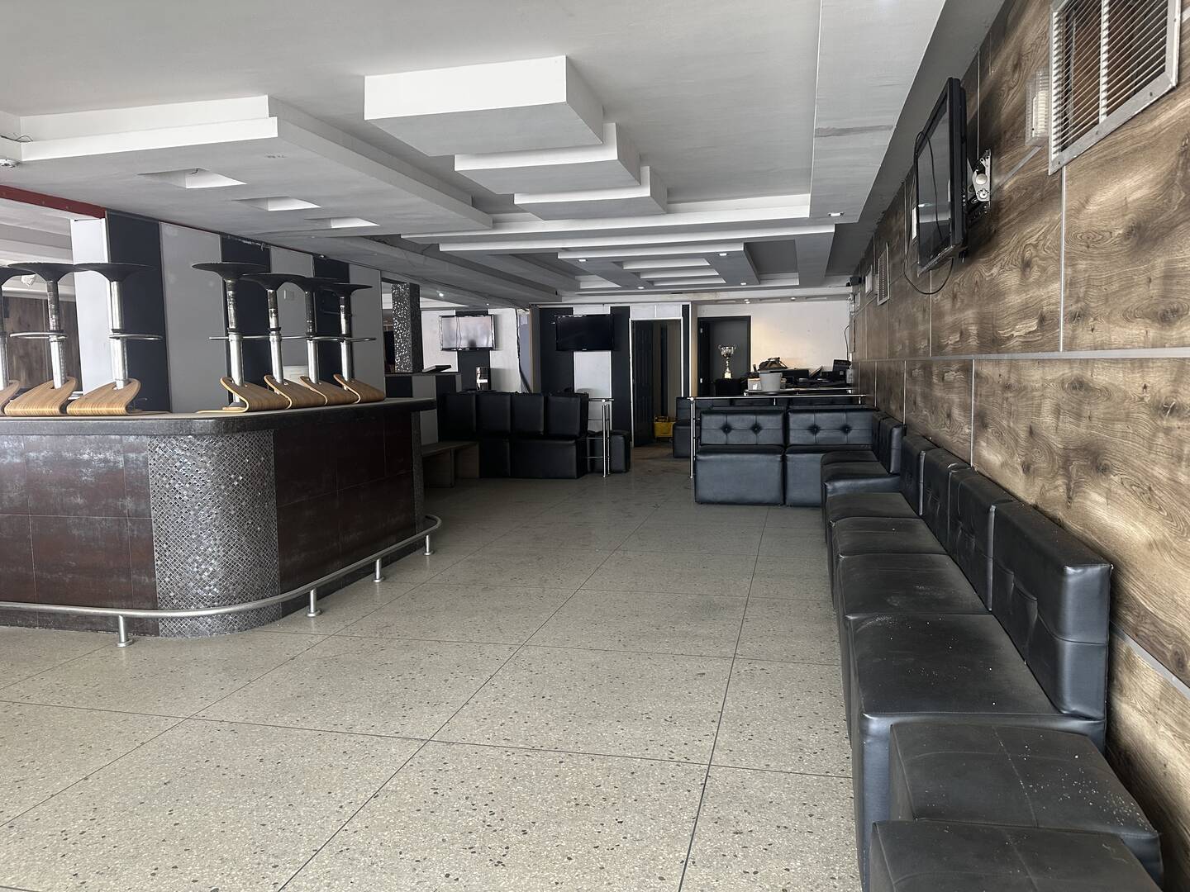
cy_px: 446
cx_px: 595
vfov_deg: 56.8
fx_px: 825
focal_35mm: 24
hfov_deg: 71.6
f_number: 1.78
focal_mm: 6.86
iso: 200
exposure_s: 1/60
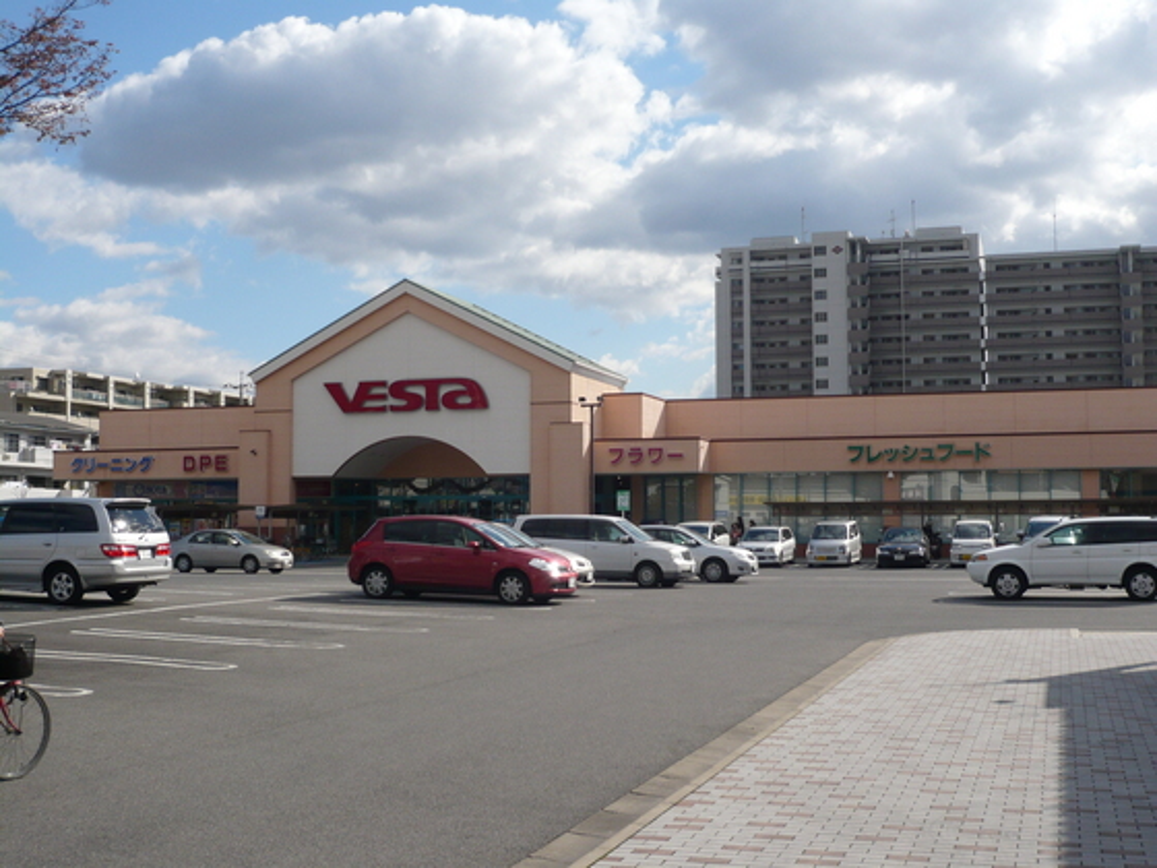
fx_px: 1437
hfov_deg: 43.9
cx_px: 578
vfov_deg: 33.6
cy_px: 434
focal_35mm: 43
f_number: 10
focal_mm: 7
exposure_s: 1/200
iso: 100
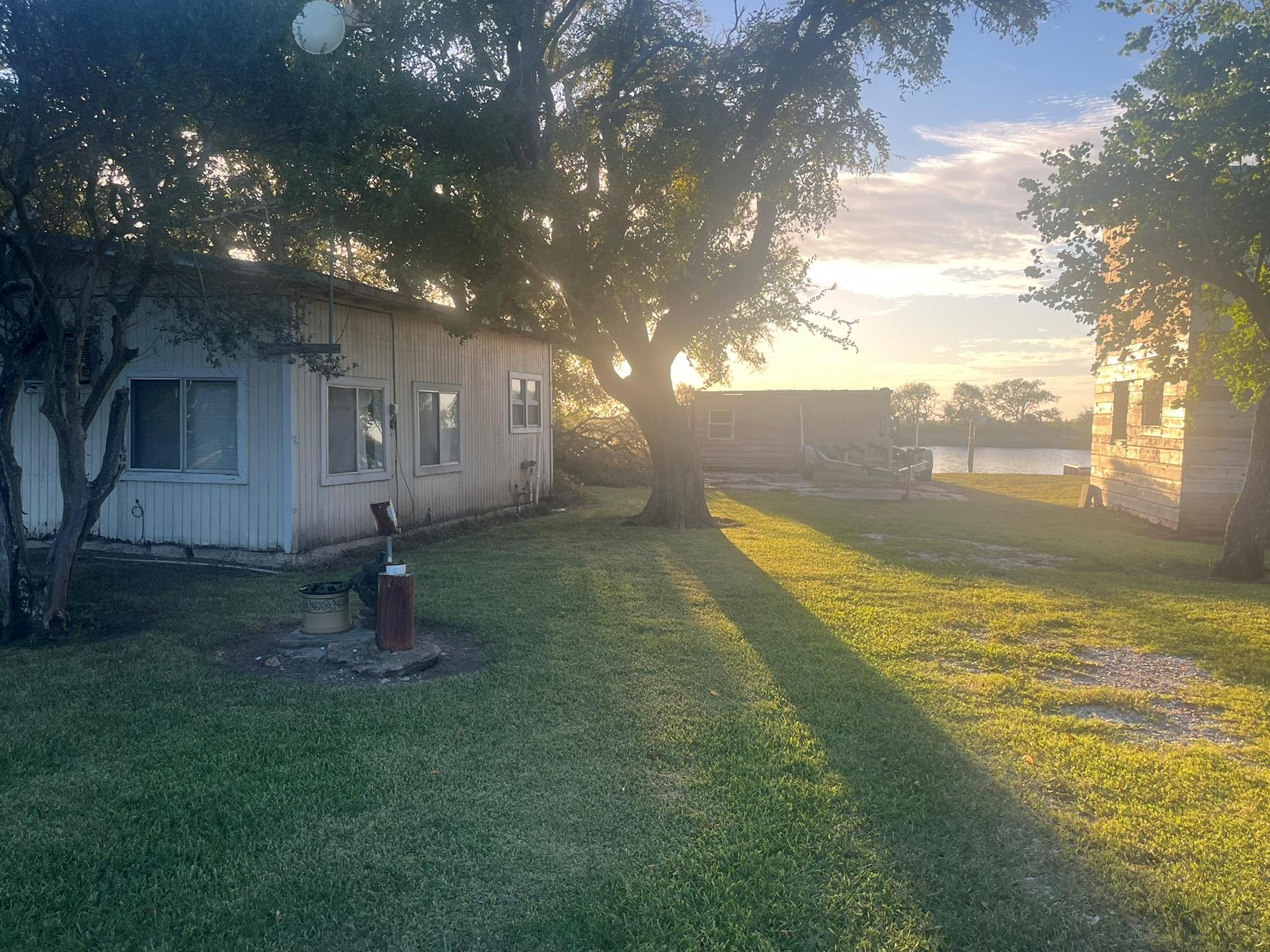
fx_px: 1101
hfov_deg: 60.0
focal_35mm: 30
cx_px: 638
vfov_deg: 46.8
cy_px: 496
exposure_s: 1/642
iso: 50
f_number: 1.6
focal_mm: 5.1
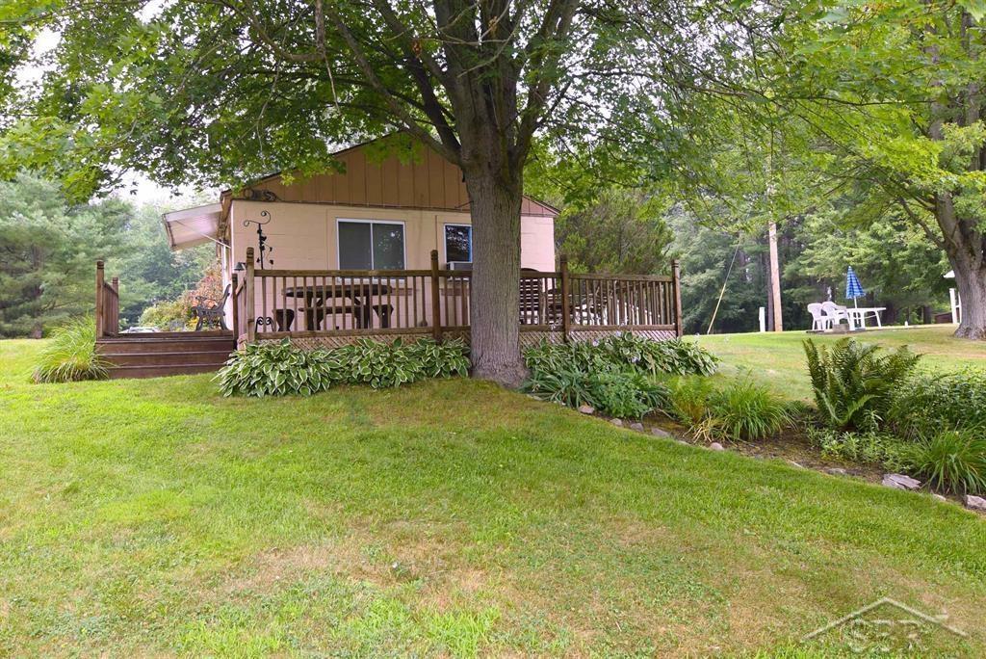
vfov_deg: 53.2
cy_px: 330
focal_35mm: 24
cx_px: 493
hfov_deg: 73.7
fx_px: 658
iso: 180
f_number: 5.6
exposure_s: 1/125
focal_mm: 16
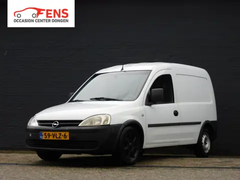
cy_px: 90
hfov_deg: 27.8
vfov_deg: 21.0
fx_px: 485
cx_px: 120
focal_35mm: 70
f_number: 4.5
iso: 125
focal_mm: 12.5
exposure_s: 1/160
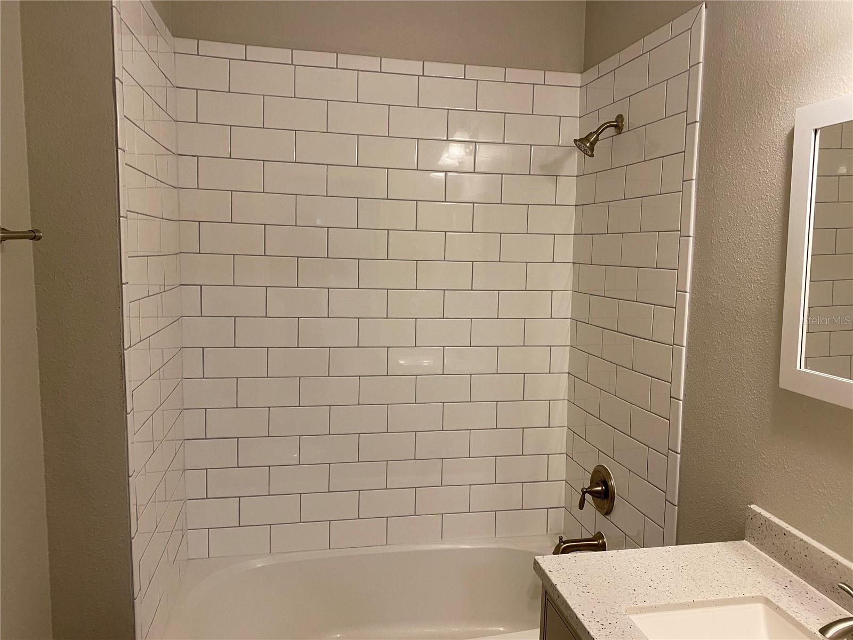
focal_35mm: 26
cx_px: 426
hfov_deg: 67.3
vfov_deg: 53.1
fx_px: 641
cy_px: 320
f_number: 1.8
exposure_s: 1/60
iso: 125
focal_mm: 4.25
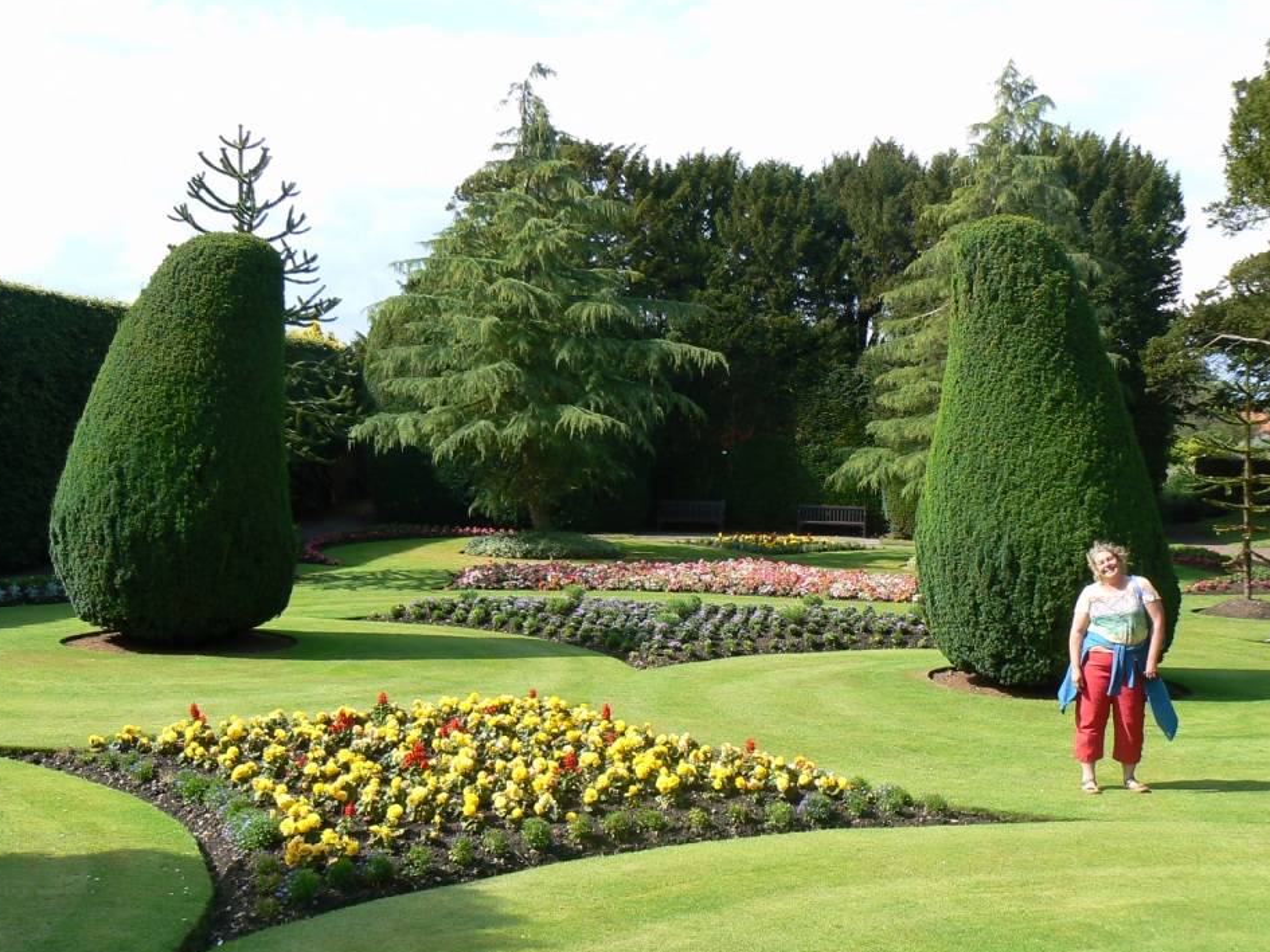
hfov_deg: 47.9
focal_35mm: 39
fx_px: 1431
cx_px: 646
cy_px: 510
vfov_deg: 36.8
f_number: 5.6
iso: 80
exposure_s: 1/250
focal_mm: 6
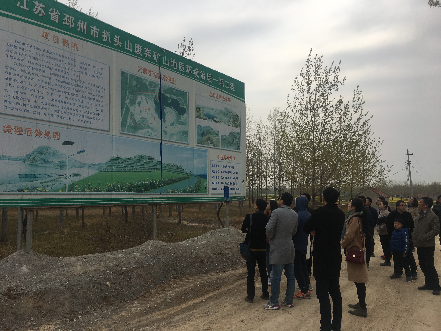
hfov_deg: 61.7
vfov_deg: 48.2
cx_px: 220
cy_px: 166
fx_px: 369
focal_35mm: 29
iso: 25
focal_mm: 4.15
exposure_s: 1/1709
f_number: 2.2
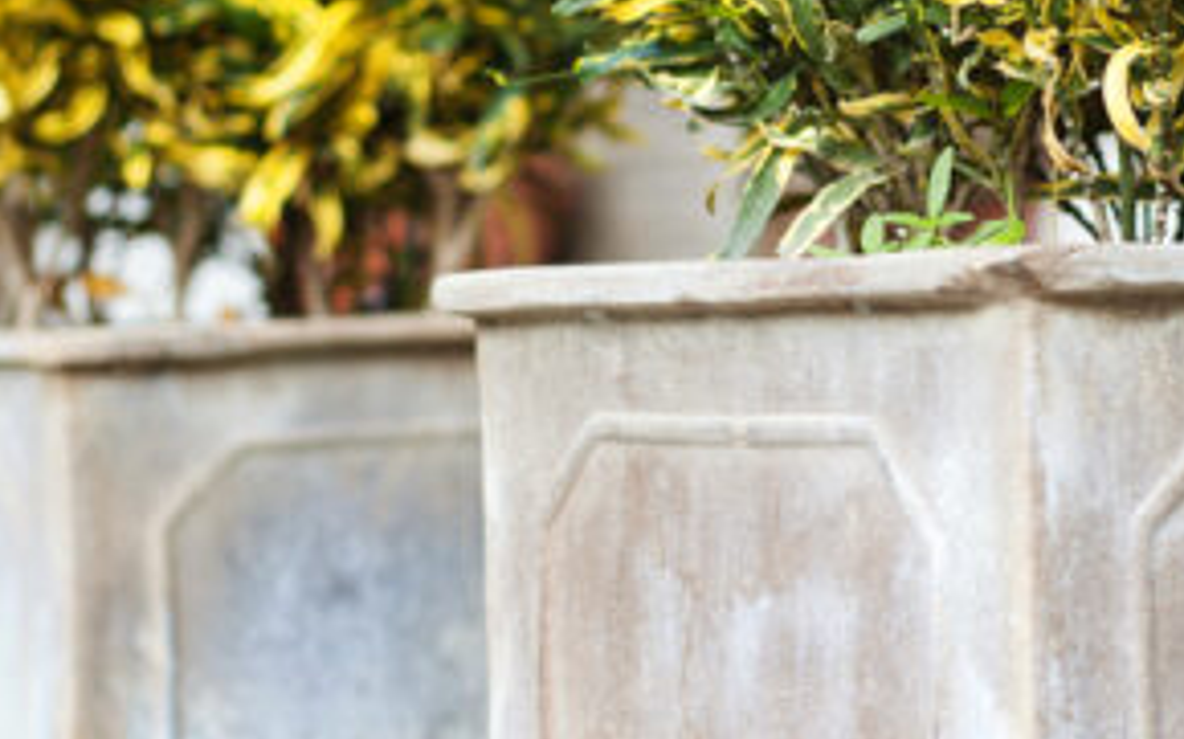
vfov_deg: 9.7
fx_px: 4354
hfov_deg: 15.4
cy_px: 251
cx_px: 878
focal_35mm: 135
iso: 200
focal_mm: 50
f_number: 3.2
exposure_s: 1/125
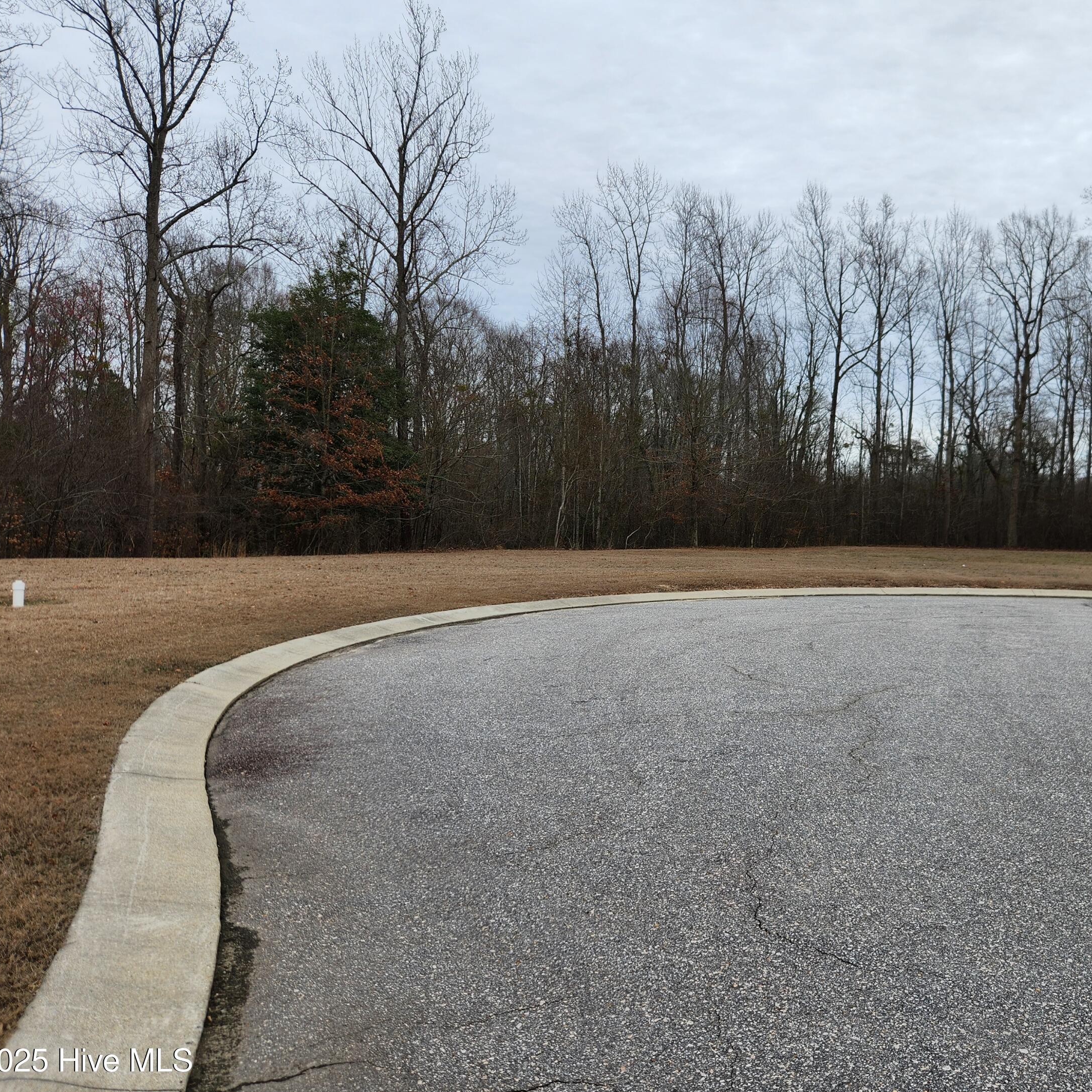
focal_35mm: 28
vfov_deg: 57.3
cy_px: 548
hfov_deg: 56.4
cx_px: 704
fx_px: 999
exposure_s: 1/957
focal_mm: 5.4
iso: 20
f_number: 1.8
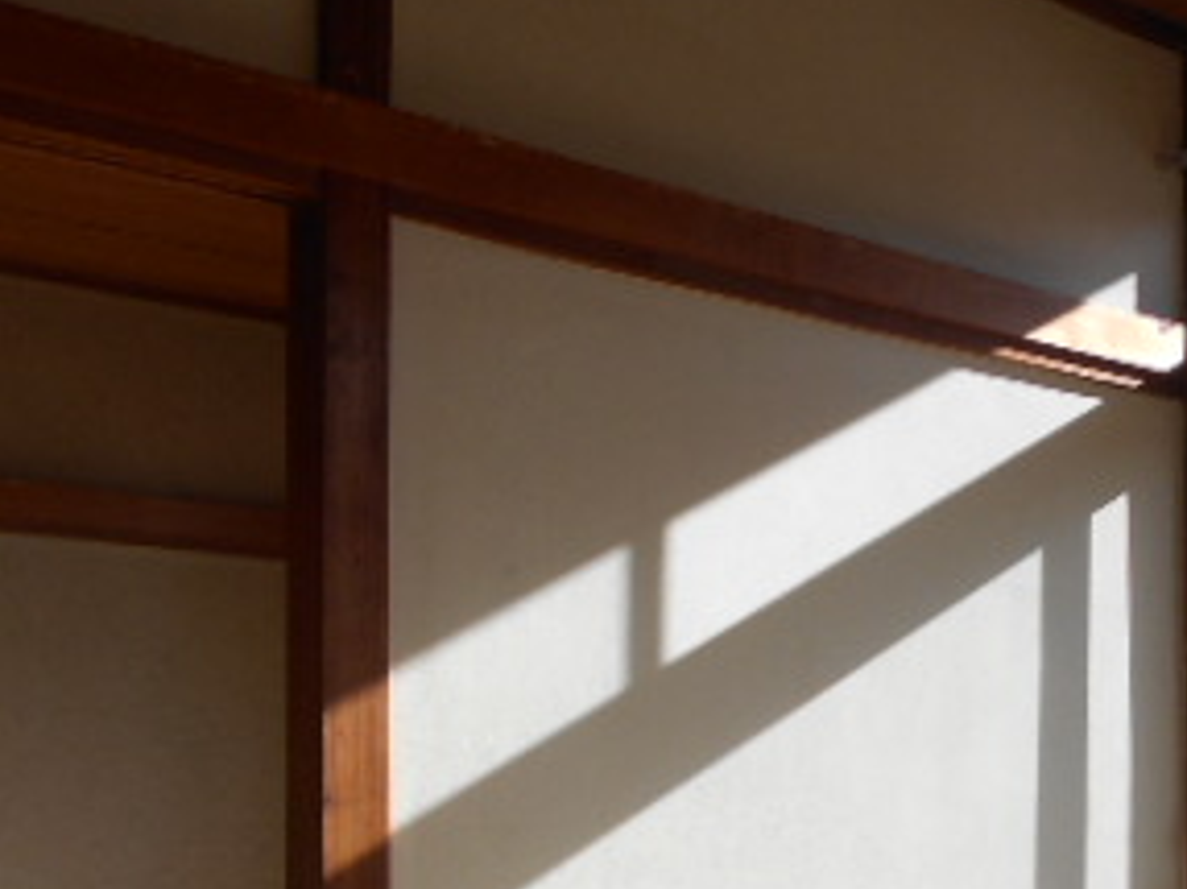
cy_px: 835
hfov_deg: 33.2
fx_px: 1988
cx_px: 658
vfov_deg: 24.3
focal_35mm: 58
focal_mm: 4.6
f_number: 3.2
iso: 80
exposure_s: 1/400
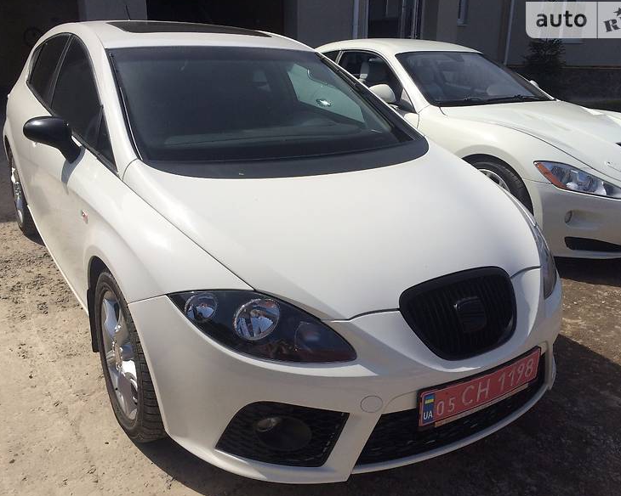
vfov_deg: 47.1
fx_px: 570
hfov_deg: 57.2
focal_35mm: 31
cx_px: 321
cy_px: 246
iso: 32
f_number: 2.2
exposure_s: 1/4115
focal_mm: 4.2
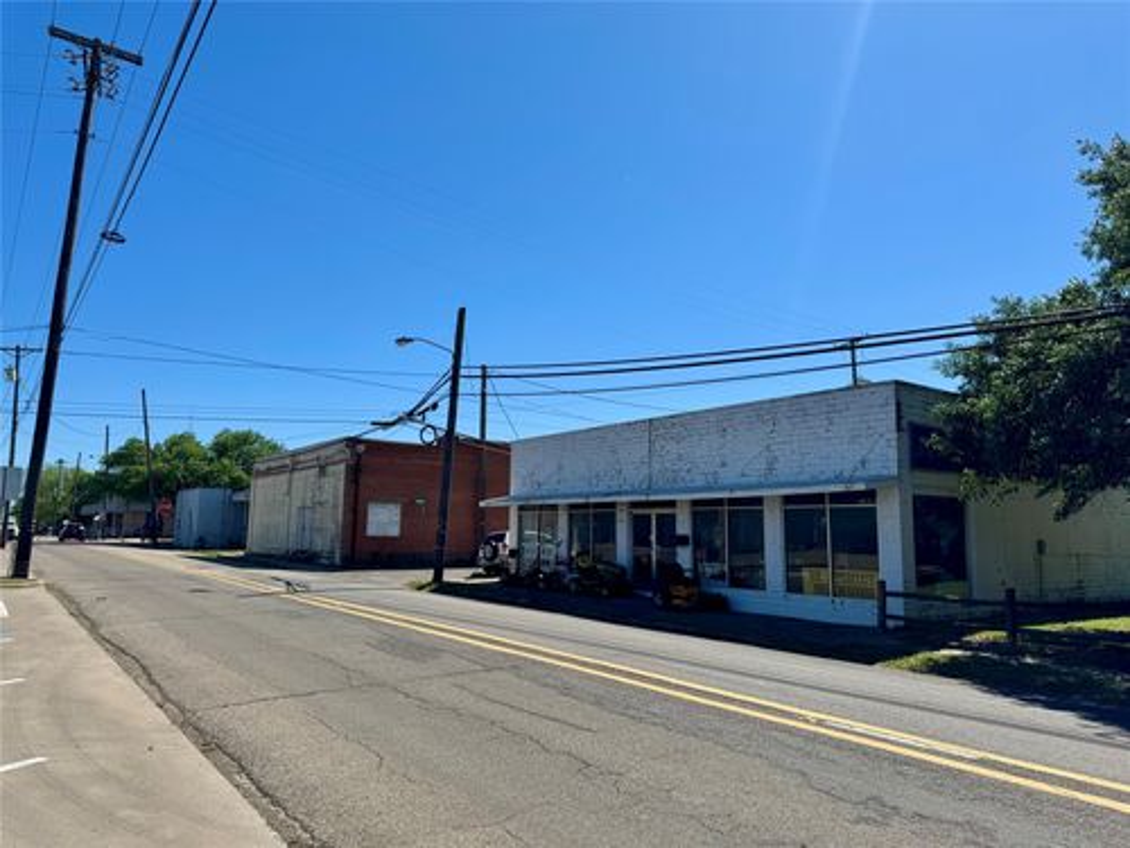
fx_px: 783
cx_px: 565
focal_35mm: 24
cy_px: 424
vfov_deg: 56.8
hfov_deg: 71.6
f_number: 1.78
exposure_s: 1/6410
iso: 80
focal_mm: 6.76
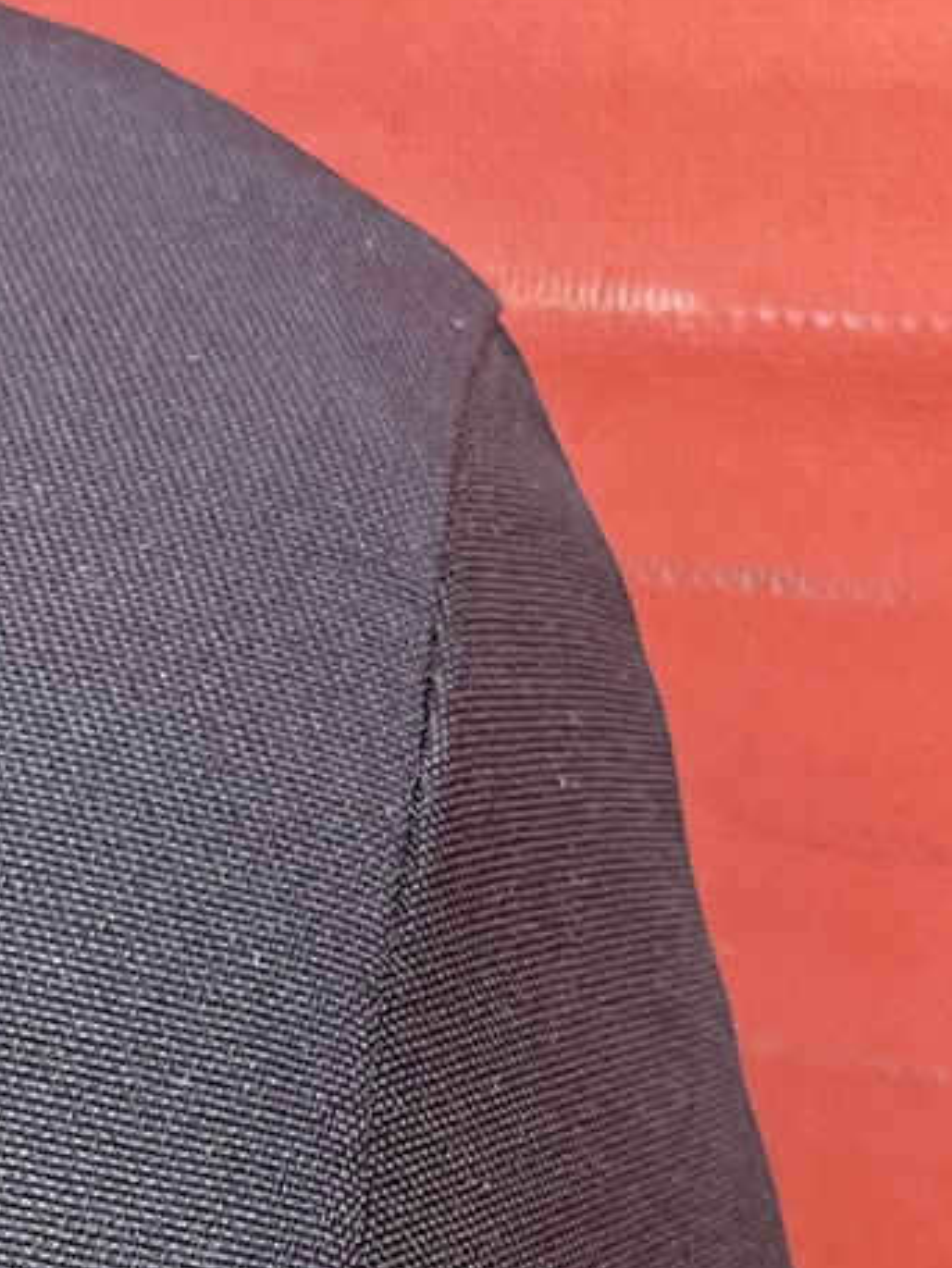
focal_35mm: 91
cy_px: 1731
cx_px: 183
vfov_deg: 19.5
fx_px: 3335
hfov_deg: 16.1
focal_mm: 5.1
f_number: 1.6
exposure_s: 1/68
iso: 125
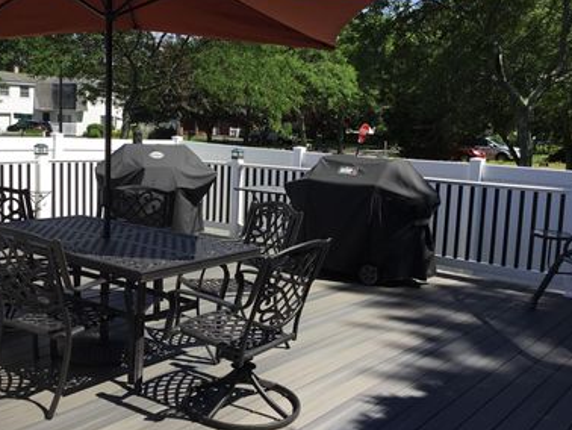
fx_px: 678
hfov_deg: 45.3
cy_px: 196
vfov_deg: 35.2
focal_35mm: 41
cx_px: 210
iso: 25
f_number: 2.4
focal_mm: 3.3
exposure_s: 1/1235
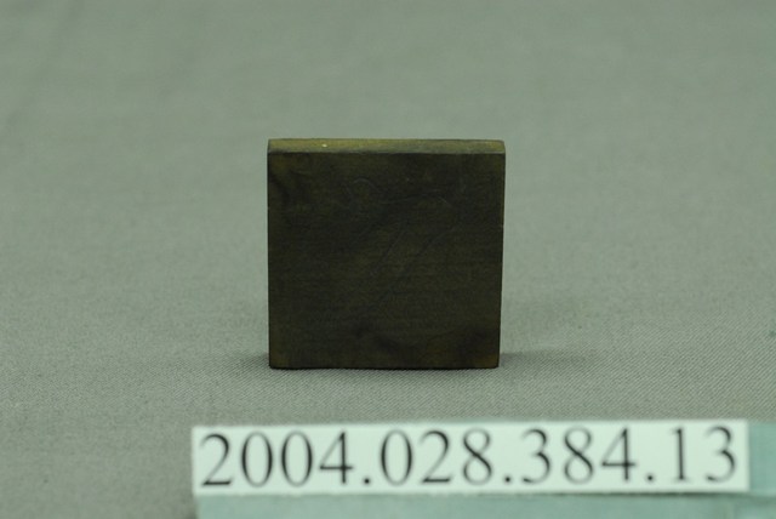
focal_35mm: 90
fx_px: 1942
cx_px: 388
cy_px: 260
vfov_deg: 15.2
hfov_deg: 22.6
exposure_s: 1/13
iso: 1000
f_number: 10
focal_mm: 60
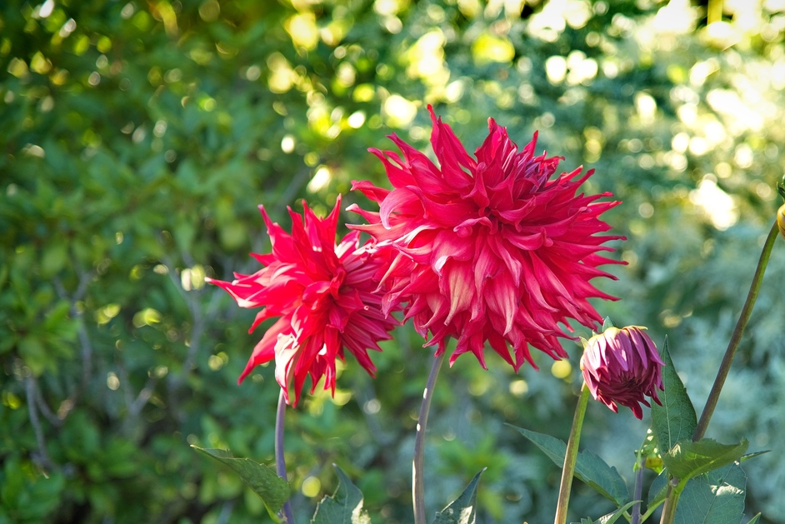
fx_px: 3556
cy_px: 324
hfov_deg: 12.6
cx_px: 518
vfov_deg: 8.4
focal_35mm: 163
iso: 450
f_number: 4
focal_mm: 120
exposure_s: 1/250
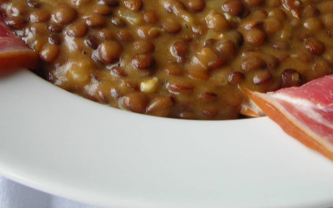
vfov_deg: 17.2
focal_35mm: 74
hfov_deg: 27.8
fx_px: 672
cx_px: 186
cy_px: -3
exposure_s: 1/8.9
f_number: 3.3
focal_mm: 6.8
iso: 50
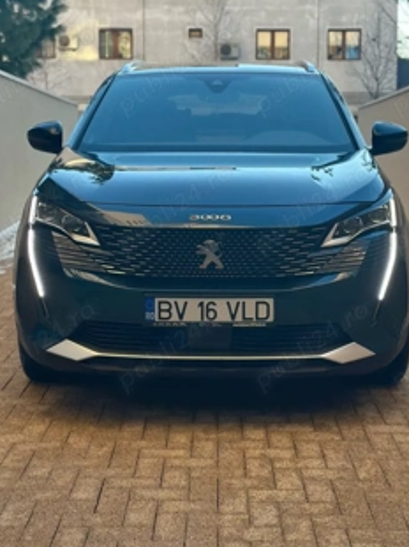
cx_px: 210
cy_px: 229
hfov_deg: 23.6
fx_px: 978
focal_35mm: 62
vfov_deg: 31.2
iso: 80
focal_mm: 6.86
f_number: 1.78
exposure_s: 1/475
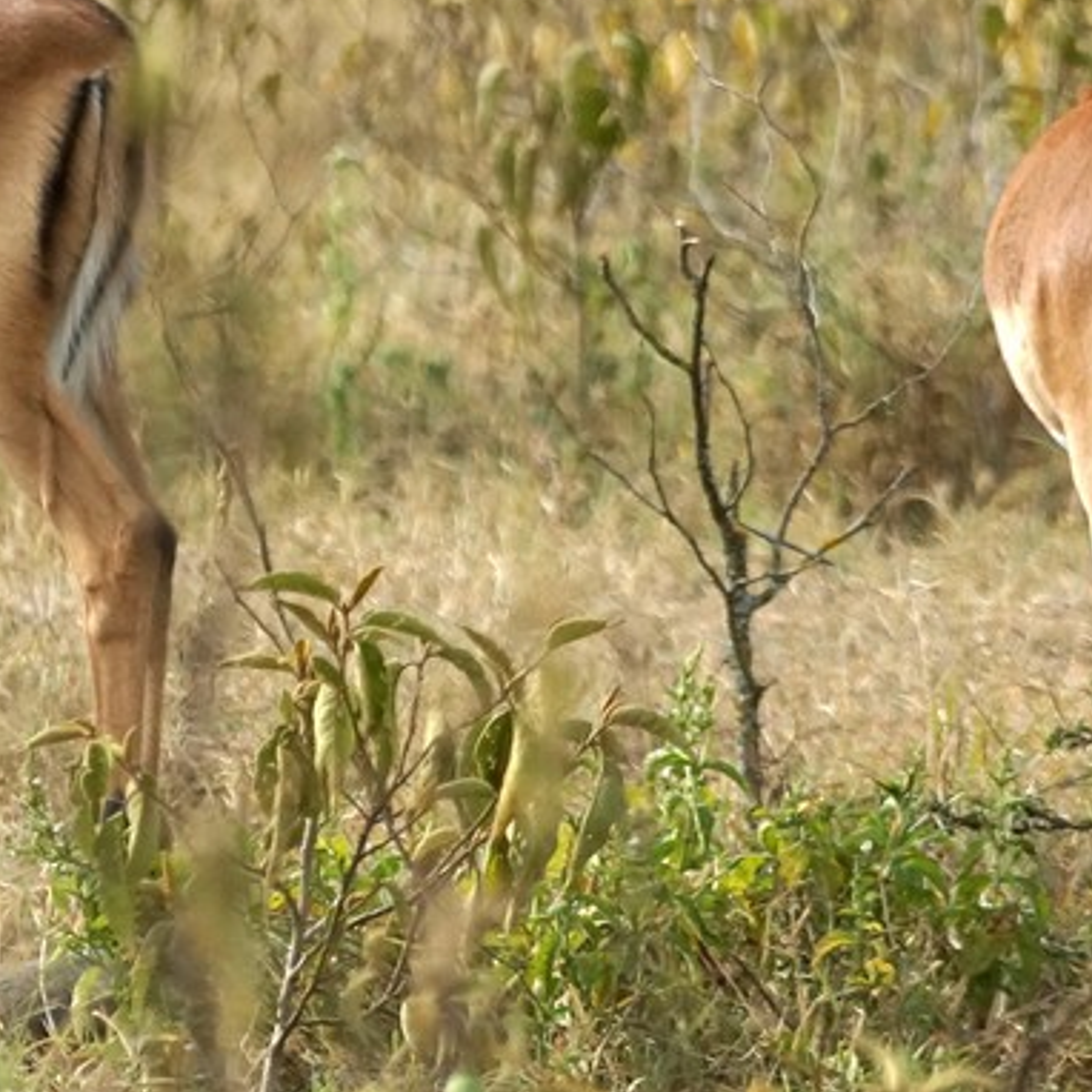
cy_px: 274
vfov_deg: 2.3
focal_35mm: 763
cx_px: 317
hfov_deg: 2.3
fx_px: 27232
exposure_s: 1/3200
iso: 800
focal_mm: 190
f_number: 5.6
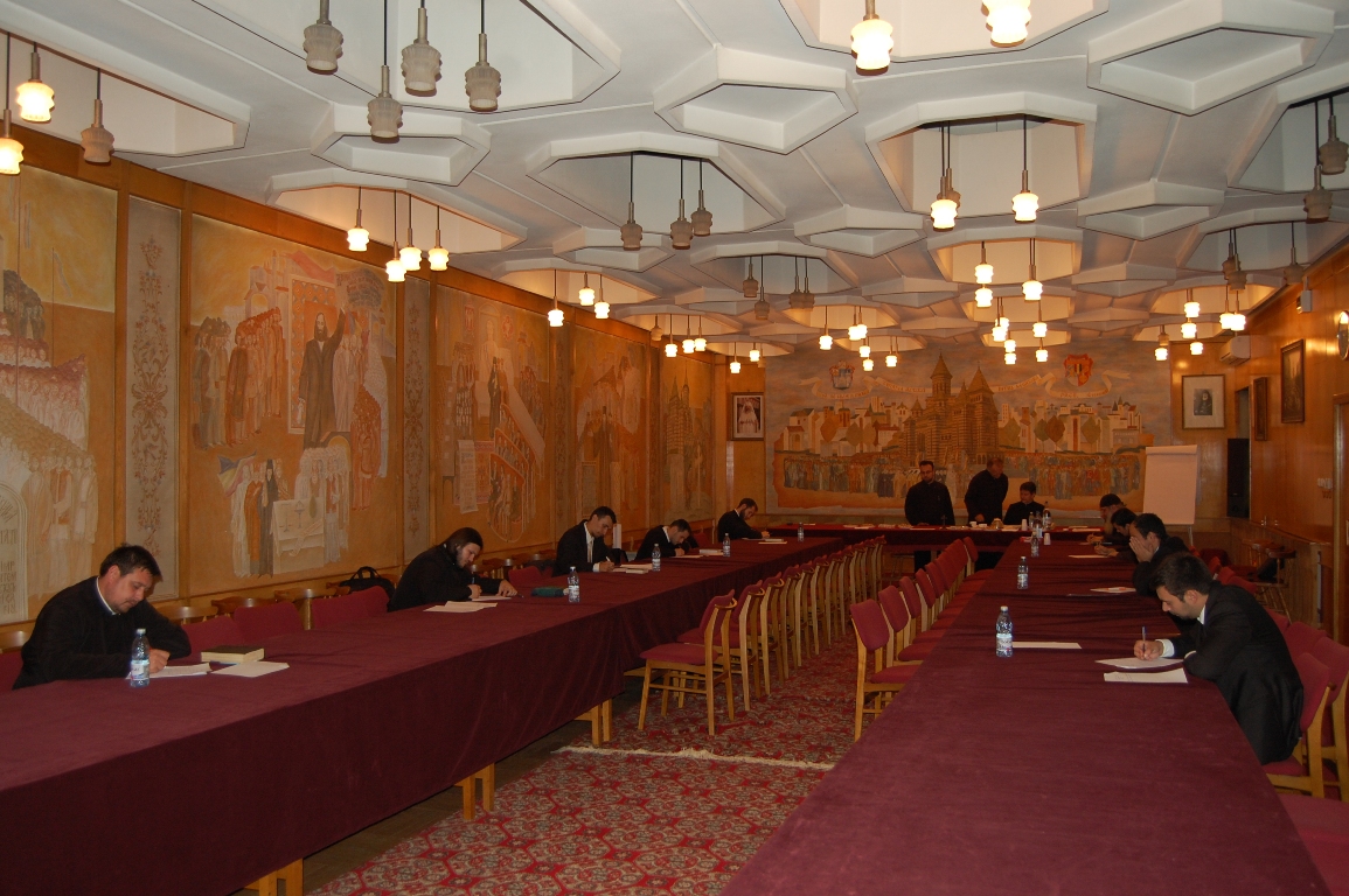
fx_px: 1123
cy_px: 448
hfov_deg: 62.0
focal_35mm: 30
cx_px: 674
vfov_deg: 43.5
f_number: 3.8
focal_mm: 20
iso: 400
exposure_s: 1/60
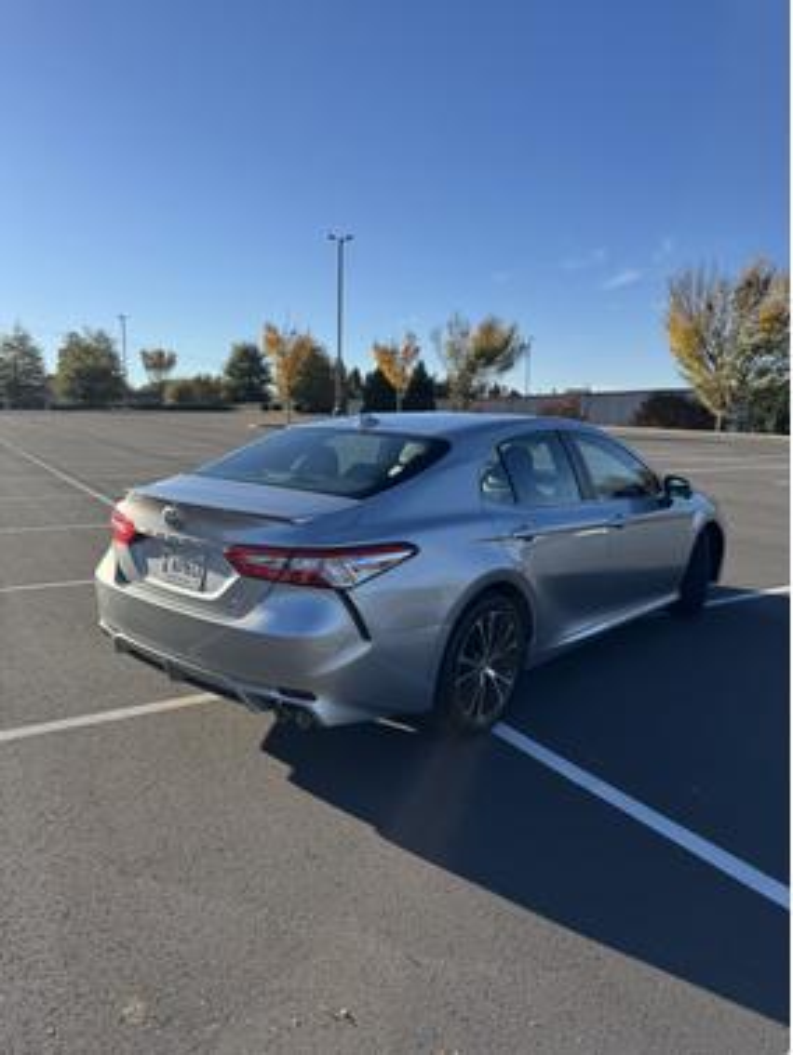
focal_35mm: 24
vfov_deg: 71.6
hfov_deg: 56.9
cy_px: 528
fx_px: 732
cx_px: 396
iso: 80
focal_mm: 6.76
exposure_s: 1/3802
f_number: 1.78
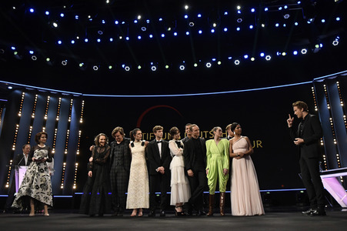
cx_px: 174
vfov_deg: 51.2
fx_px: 241
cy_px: 116
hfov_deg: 71.5
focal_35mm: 25
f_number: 2.8
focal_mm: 17
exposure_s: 1/320
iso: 2500
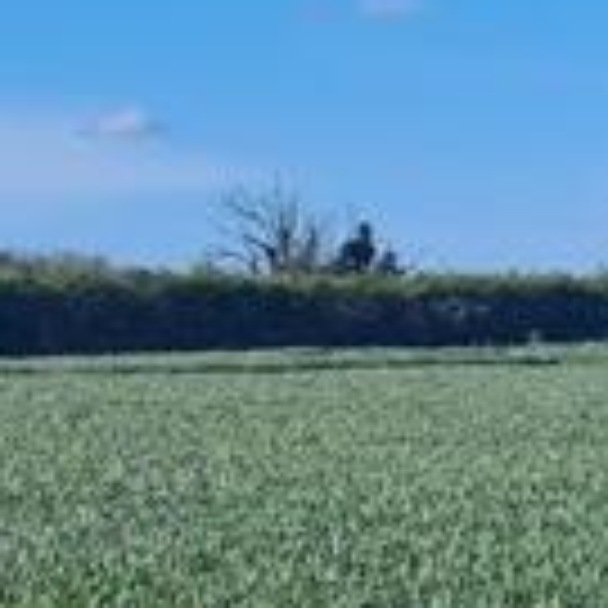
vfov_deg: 10.5
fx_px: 3319
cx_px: 2009
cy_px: 167
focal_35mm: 167
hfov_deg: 8.3
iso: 32
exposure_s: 1/1285
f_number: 1.8
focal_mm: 4.65
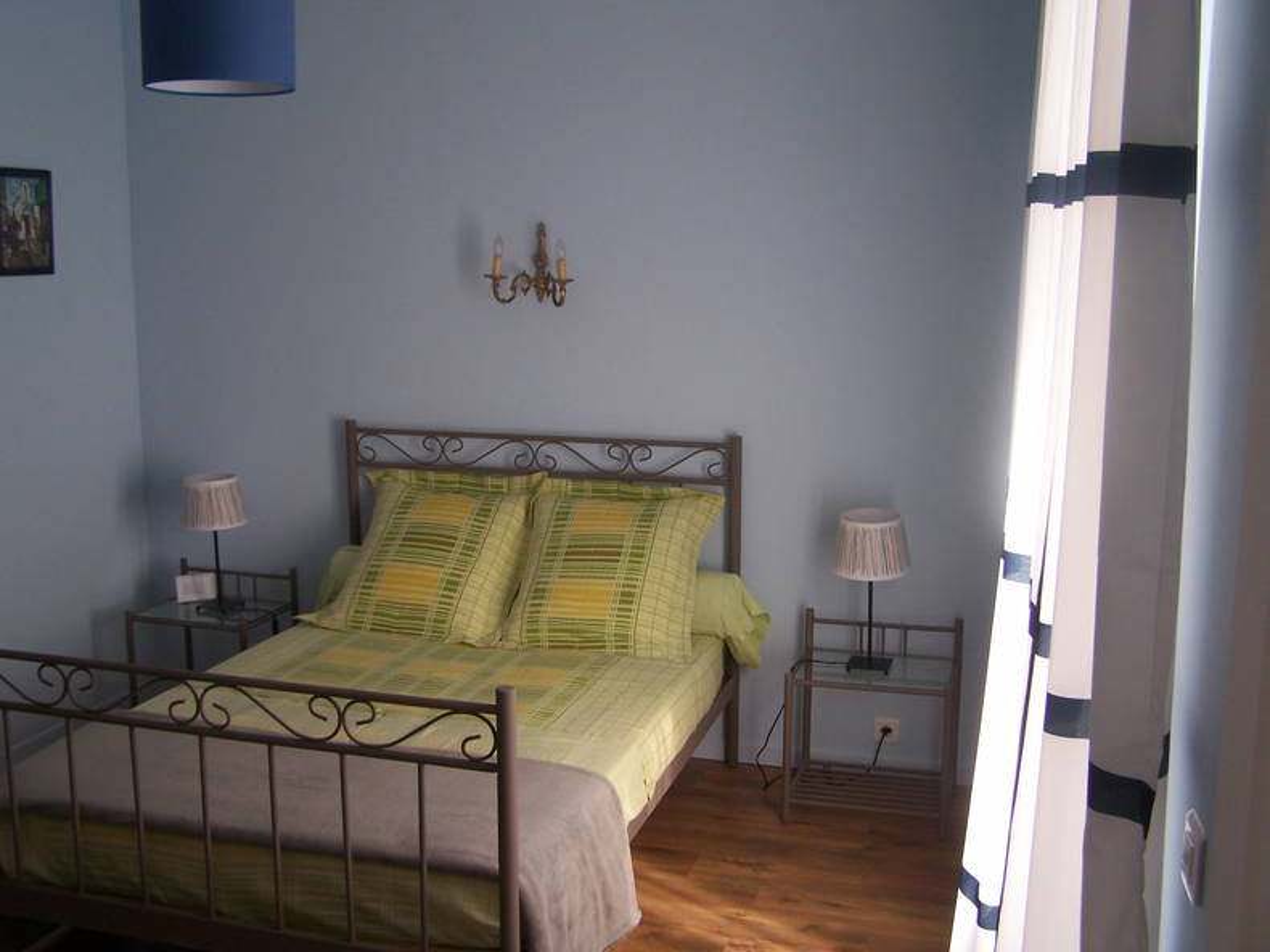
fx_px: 1394
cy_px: 476
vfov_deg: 37.7
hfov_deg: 49.0
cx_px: 635
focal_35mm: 38
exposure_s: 1/100
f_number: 2.8
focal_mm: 6.3
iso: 80
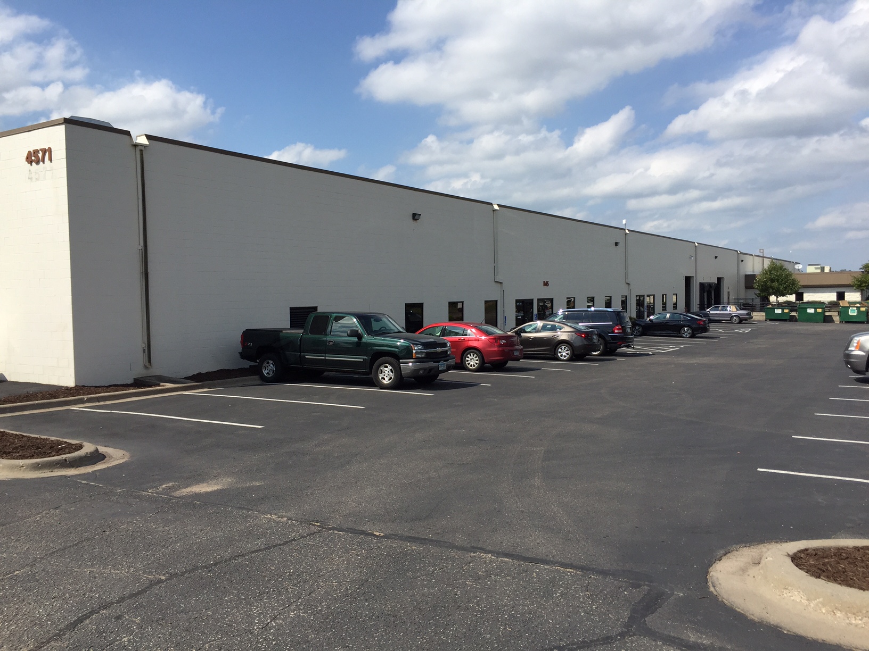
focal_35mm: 29
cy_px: 326
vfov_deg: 48.2
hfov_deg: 61.7
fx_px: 728
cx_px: 434
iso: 32
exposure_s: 1/2825
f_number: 2.2
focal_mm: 4.15
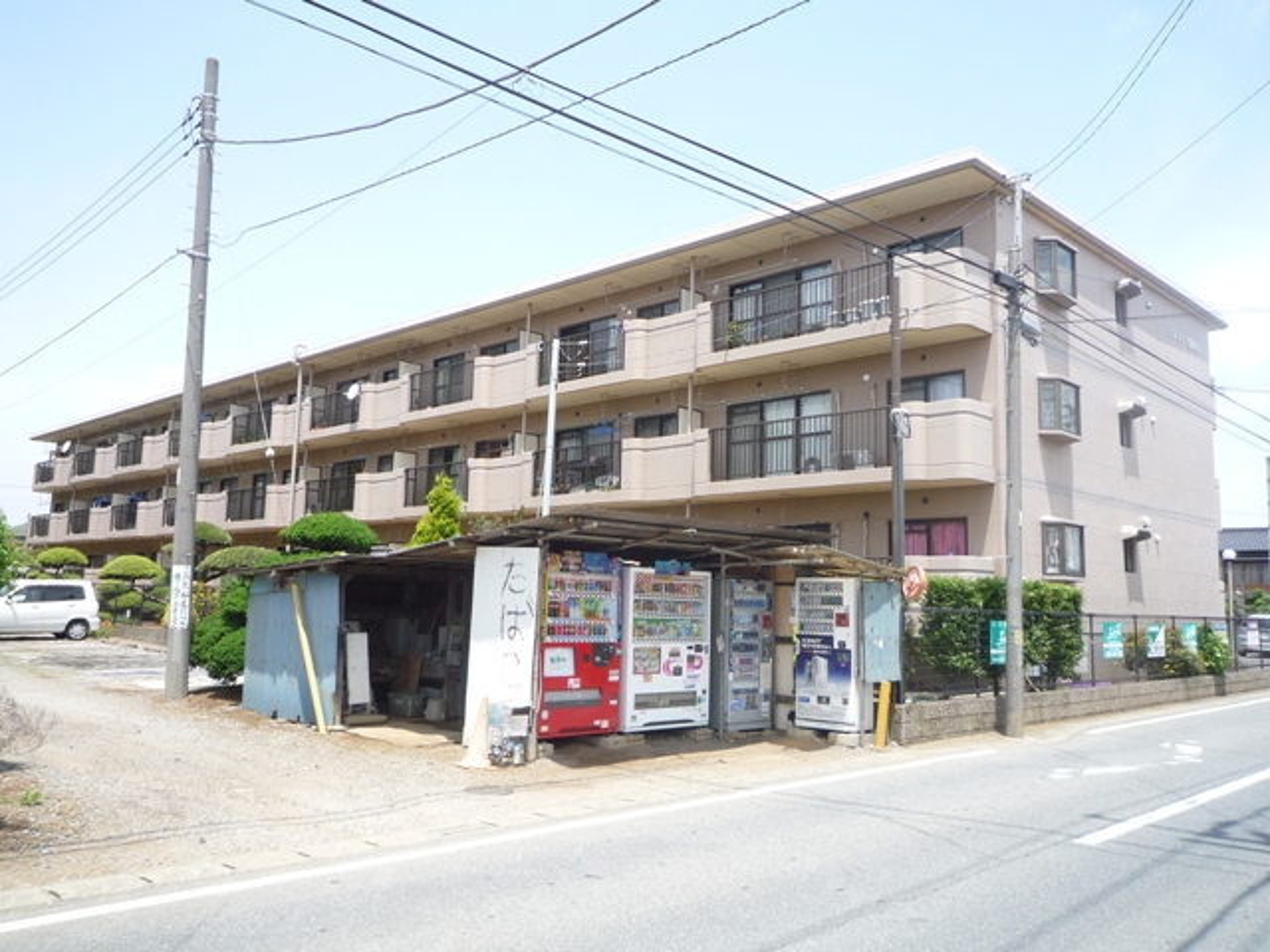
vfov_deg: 49.7
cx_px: 635
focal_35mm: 28
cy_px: 476
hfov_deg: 63.4
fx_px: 1027
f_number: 3.5
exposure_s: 1/500
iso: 100
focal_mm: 4.4
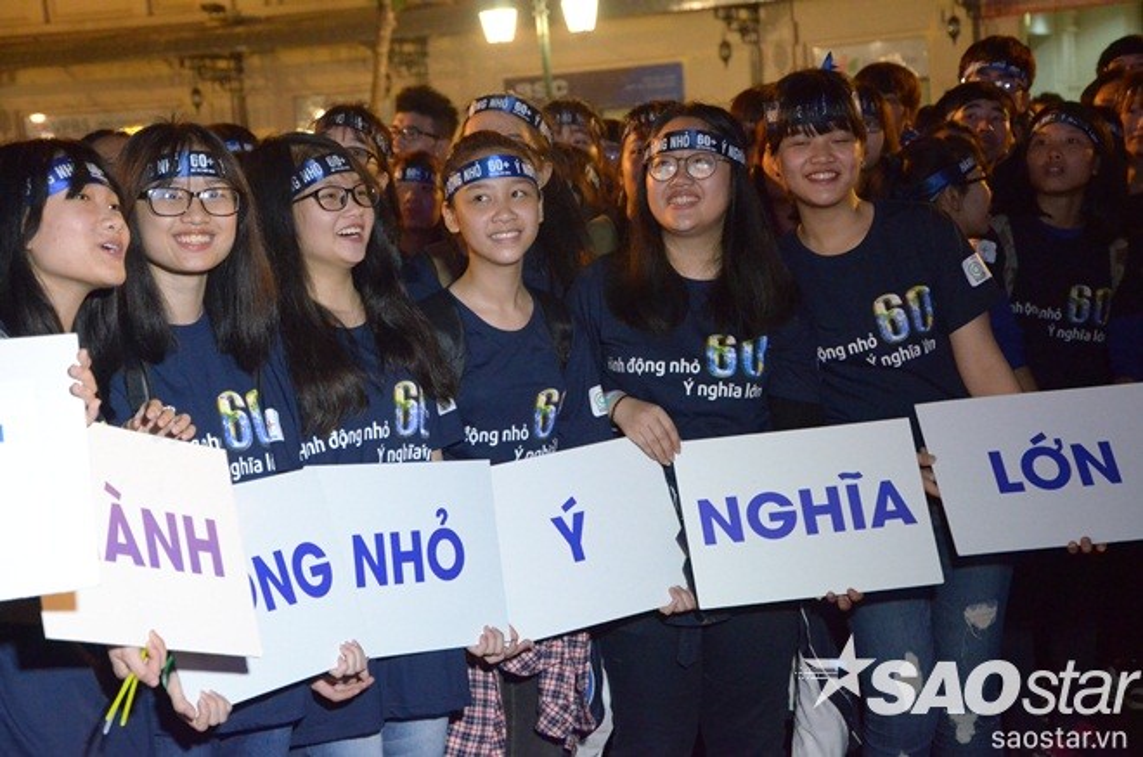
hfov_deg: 26.0
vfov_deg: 17.4
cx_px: 572
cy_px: 378
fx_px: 2471
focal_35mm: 78
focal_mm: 52
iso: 5000
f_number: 5
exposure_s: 1/60
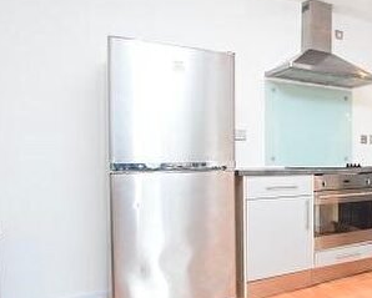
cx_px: 412
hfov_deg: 42.3
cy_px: 162
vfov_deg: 44.6
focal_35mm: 33
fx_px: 364
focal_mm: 10
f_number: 4
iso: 640
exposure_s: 1/60
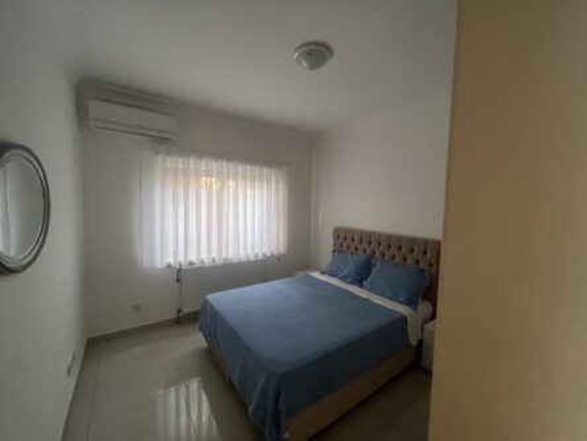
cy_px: 220
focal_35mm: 13
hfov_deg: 106.2
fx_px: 220
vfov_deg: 89.9
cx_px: 294
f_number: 1.8
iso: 250
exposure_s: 1/66
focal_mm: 1.57
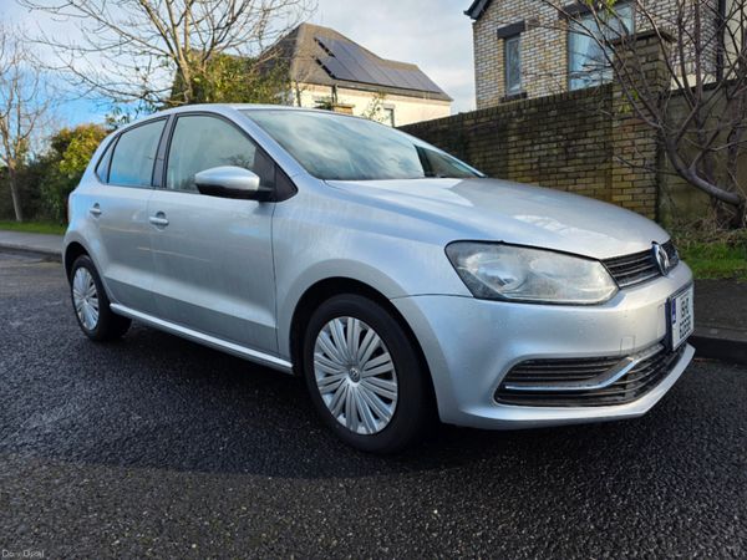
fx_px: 496
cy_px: 280
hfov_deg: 73.9
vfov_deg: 58.9
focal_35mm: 23
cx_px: 374
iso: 80
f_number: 1.7
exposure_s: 1/1619
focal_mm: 6.3
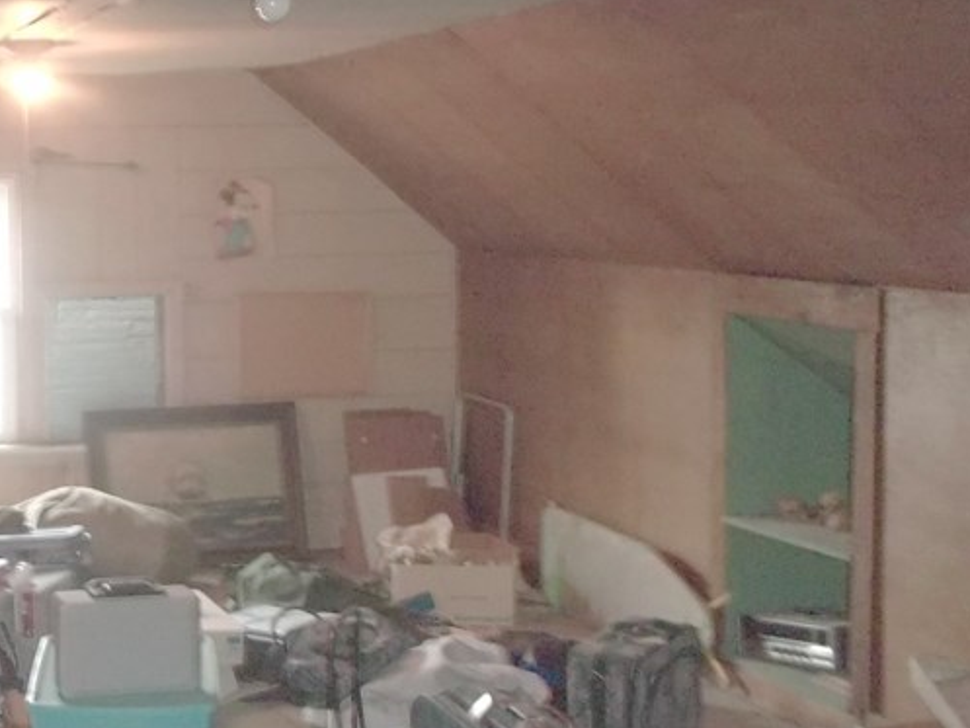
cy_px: 297
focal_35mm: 68
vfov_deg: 21.6
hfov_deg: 27.1
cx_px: 14
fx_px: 1906
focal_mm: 5.9
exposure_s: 1/30
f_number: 3.3
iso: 320
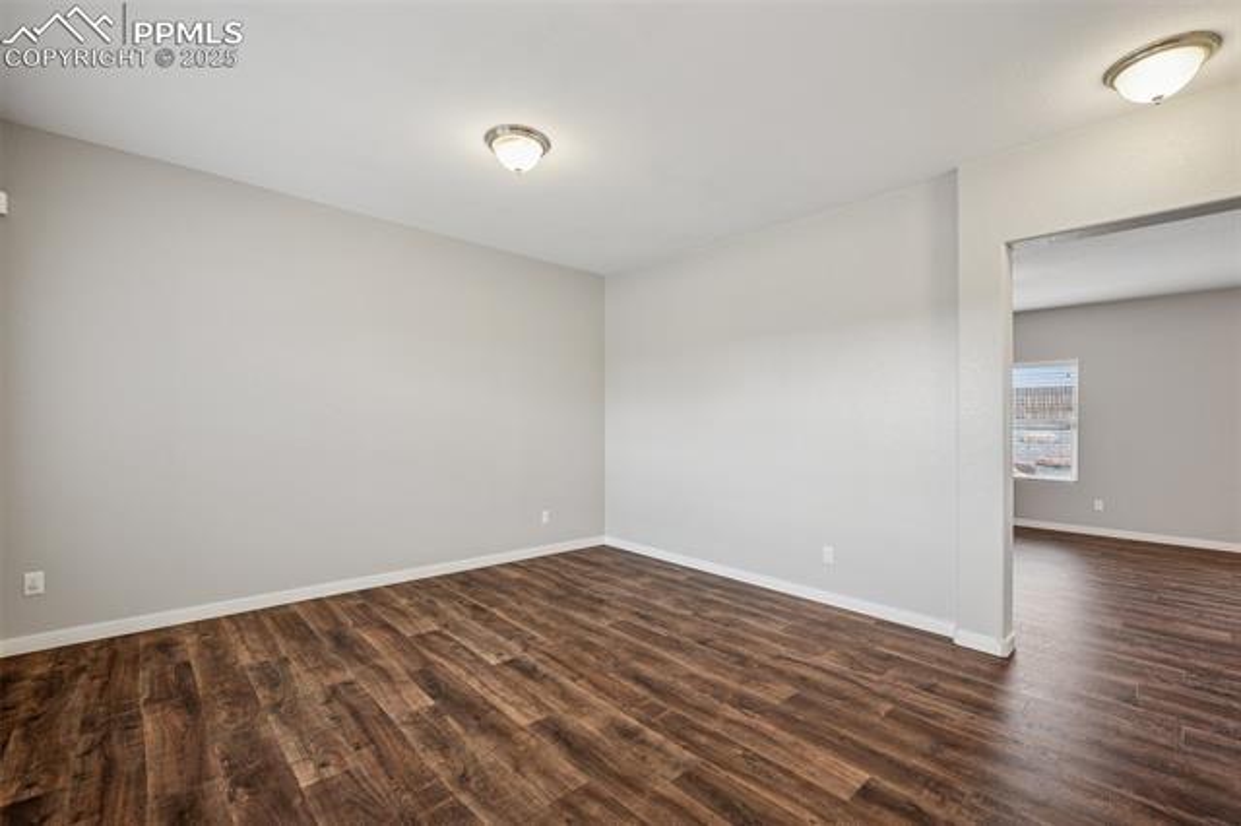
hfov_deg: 100.4
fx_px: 517
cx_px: 620
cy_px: 413
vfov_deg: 77.3
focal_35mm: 15
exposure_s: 1/40
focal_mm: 15
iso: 400
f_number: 3.2
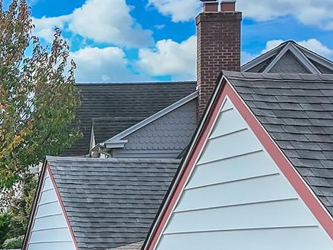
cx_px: -154
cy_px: 285
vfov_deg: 12.8
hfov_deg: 16.1
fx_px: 1087
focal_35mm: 113
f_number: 2.8
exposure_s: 1/5000
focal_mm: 12.29
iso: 340
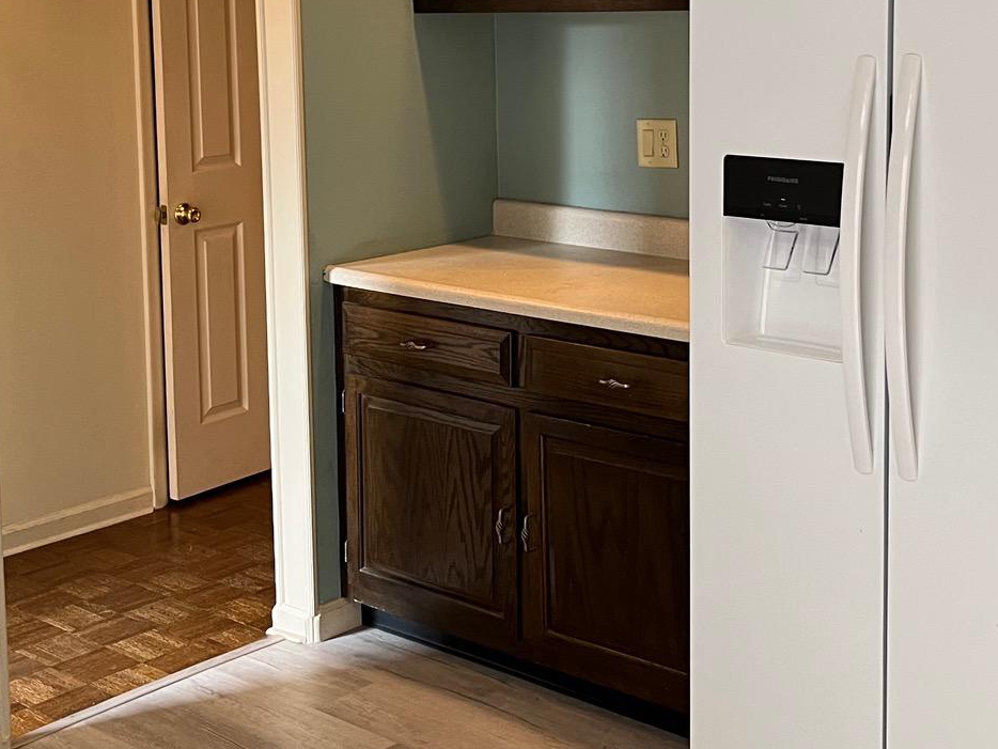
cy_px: 125
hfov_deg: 33.8
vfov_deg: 25.1
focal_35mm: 57
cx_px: 490
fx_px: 1644
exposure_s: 1/60
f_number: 1.6
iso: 125
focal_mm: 5.1
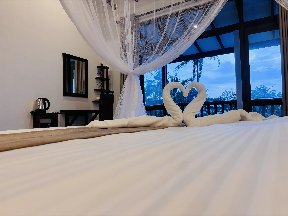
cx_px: 144
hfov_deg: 67.3
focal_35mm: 26
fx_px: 216
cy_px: 108
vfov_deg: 53.1
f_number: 1.6
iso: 160
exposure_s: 1/50
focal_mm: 5.96
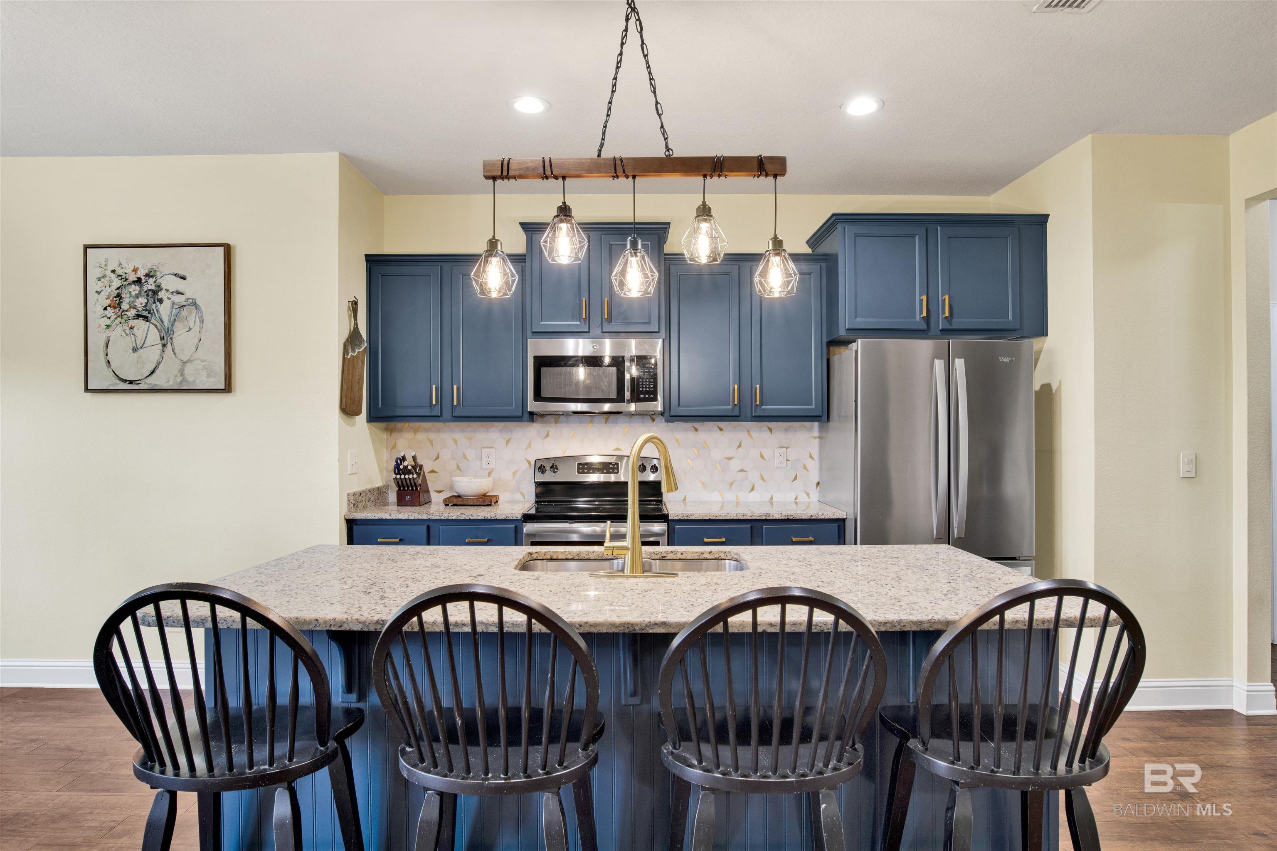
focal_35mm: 21
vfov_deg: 59.5
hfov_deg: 81.2
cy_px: 426
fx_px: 745
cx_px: 638
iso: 200
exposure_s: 1/2
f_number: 11
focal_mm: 21
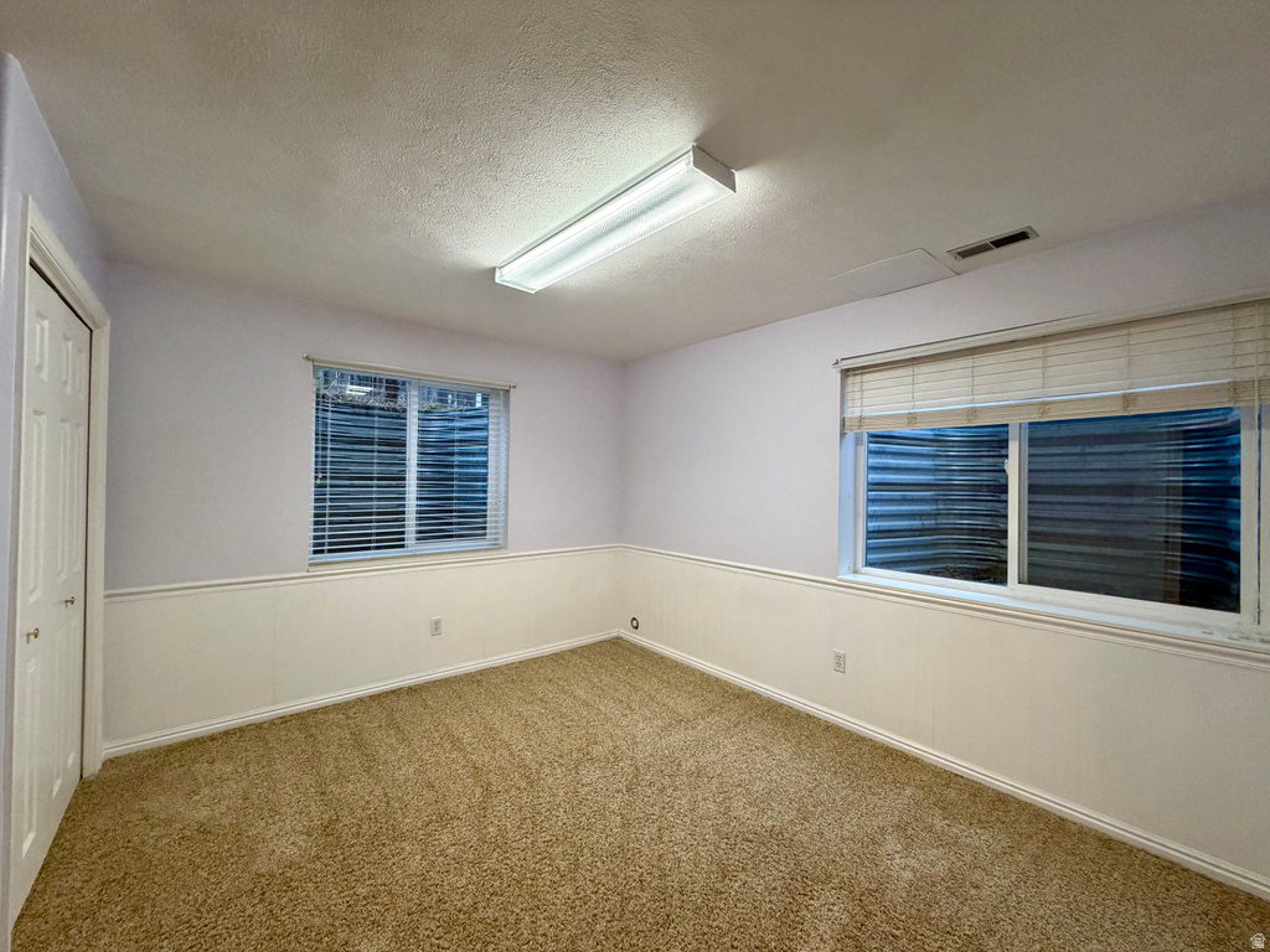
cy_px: 476
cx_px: 635
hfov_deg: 102.1
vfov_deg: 85.7
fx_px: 514
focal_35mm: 14
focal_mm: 2.22
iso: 250
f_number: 2.2
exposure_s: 1/120
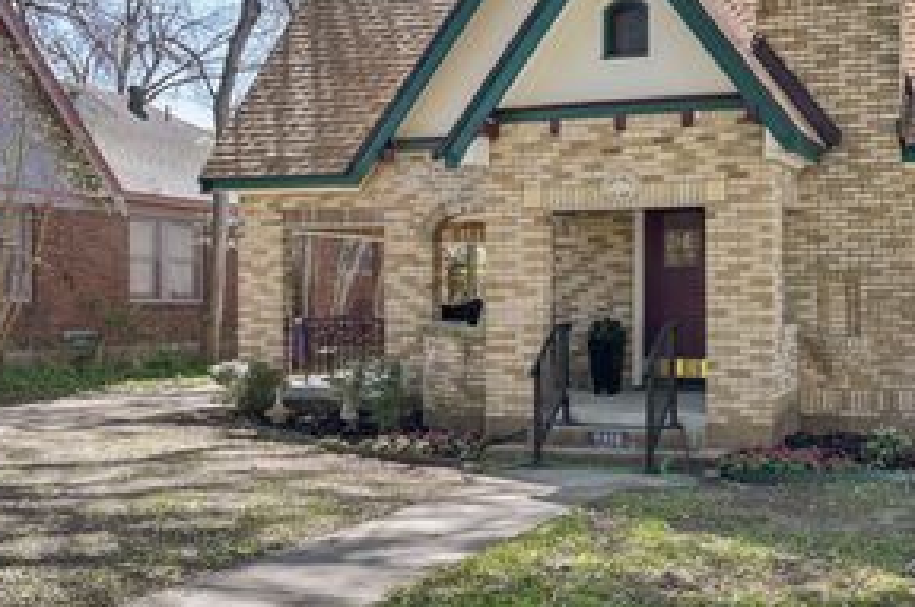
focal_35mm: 40
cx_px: 696
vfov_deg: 32.1
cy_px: 94
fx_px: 1015
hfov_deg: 46.6
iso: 400
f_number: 8
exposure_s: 1/320
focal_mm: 23
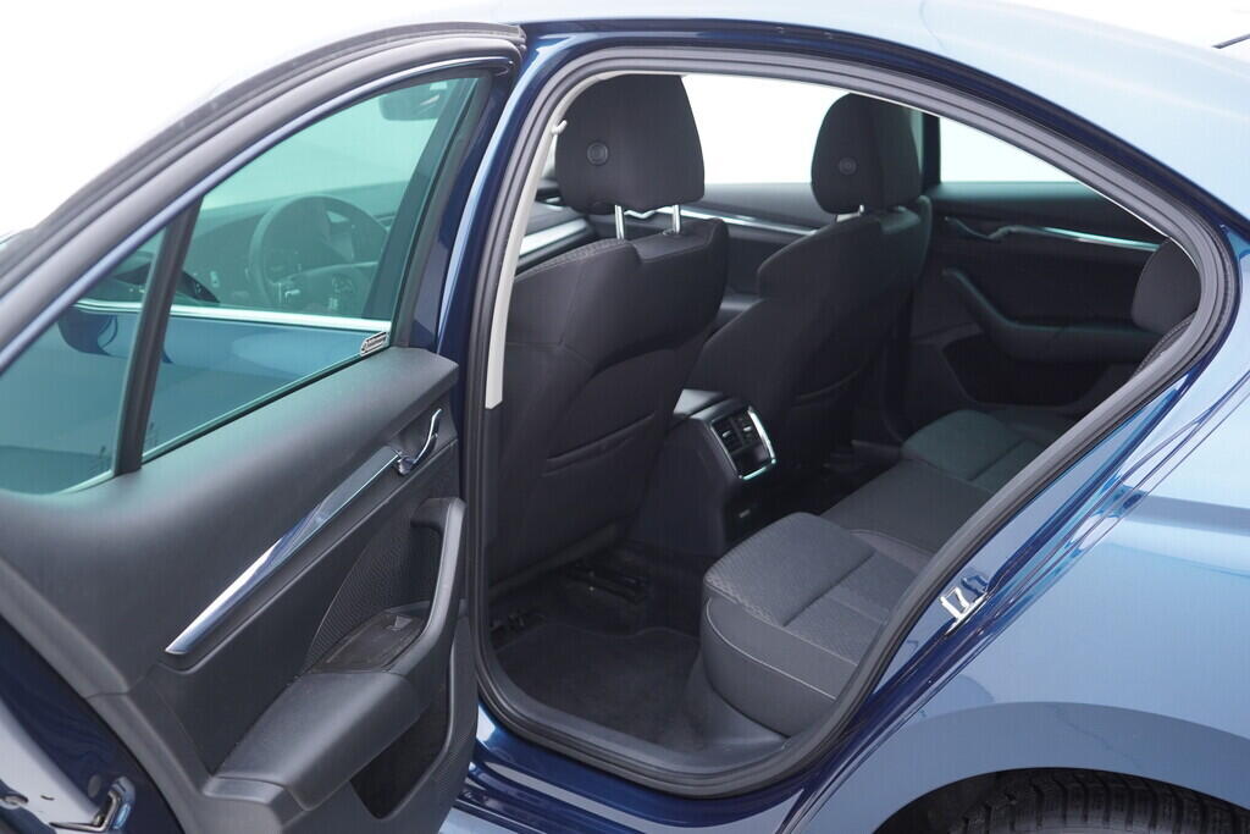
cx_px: 625
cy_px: 417
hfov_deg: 53.1
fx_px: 1250
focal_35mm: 36
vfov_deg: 36.9
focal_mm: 24
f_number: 2.8
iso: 250
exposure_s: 1/40
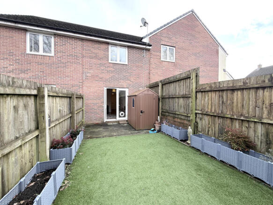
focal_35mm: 14
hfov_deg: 102.1
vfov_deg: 85.7
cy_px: 102
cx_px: 136
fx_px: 110
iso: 40
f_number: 2.2
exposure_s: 1/121
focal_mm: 2.22
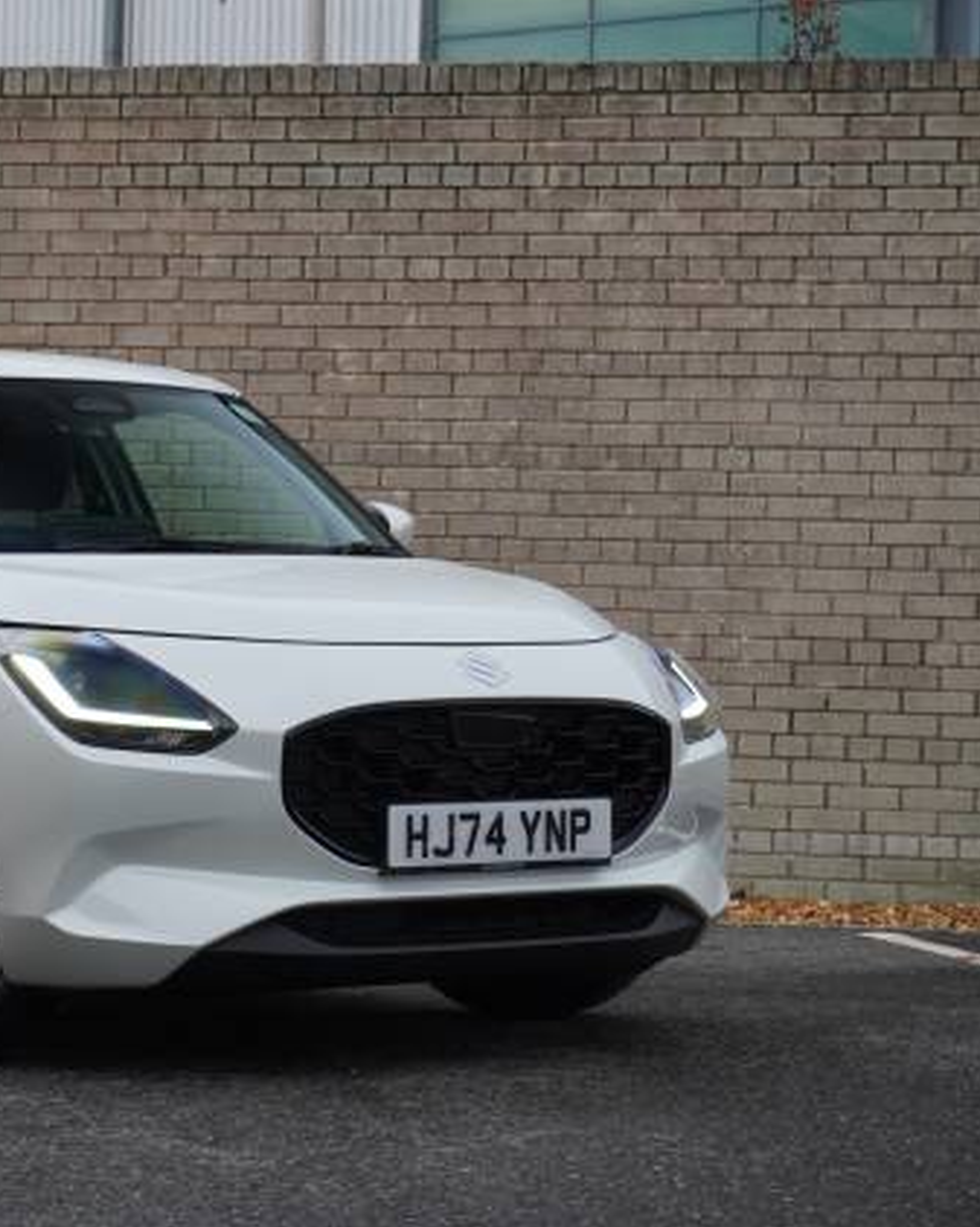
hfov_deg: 16.1
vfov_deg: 20.4
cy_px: 616
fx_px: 3412
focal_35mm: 94
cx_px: 73
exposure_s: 1/160
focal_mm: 44
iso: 800
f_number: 5.6
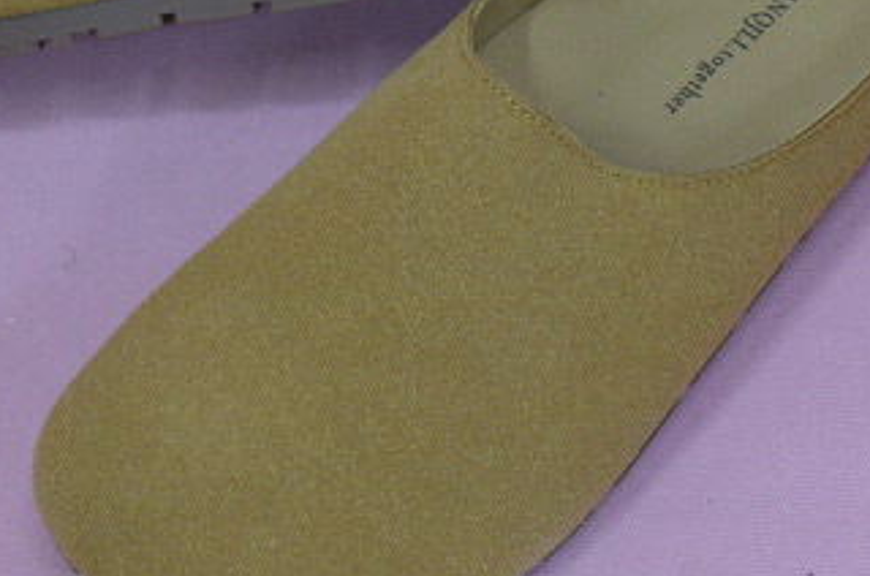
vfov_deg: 10.5
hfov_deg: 15.8
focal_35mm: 130
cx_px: 402
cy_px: 155
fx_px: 3135
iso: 250
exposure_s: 1/100
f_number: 2
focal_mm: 12.8
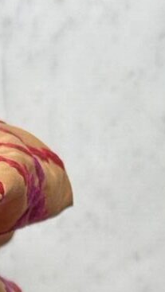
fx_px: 1677
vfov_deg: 9.6
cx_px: -235
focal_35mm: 216
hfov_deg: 5.4
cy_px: 496
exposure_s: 1/76
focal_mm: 5.96
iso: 50
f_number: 1.6
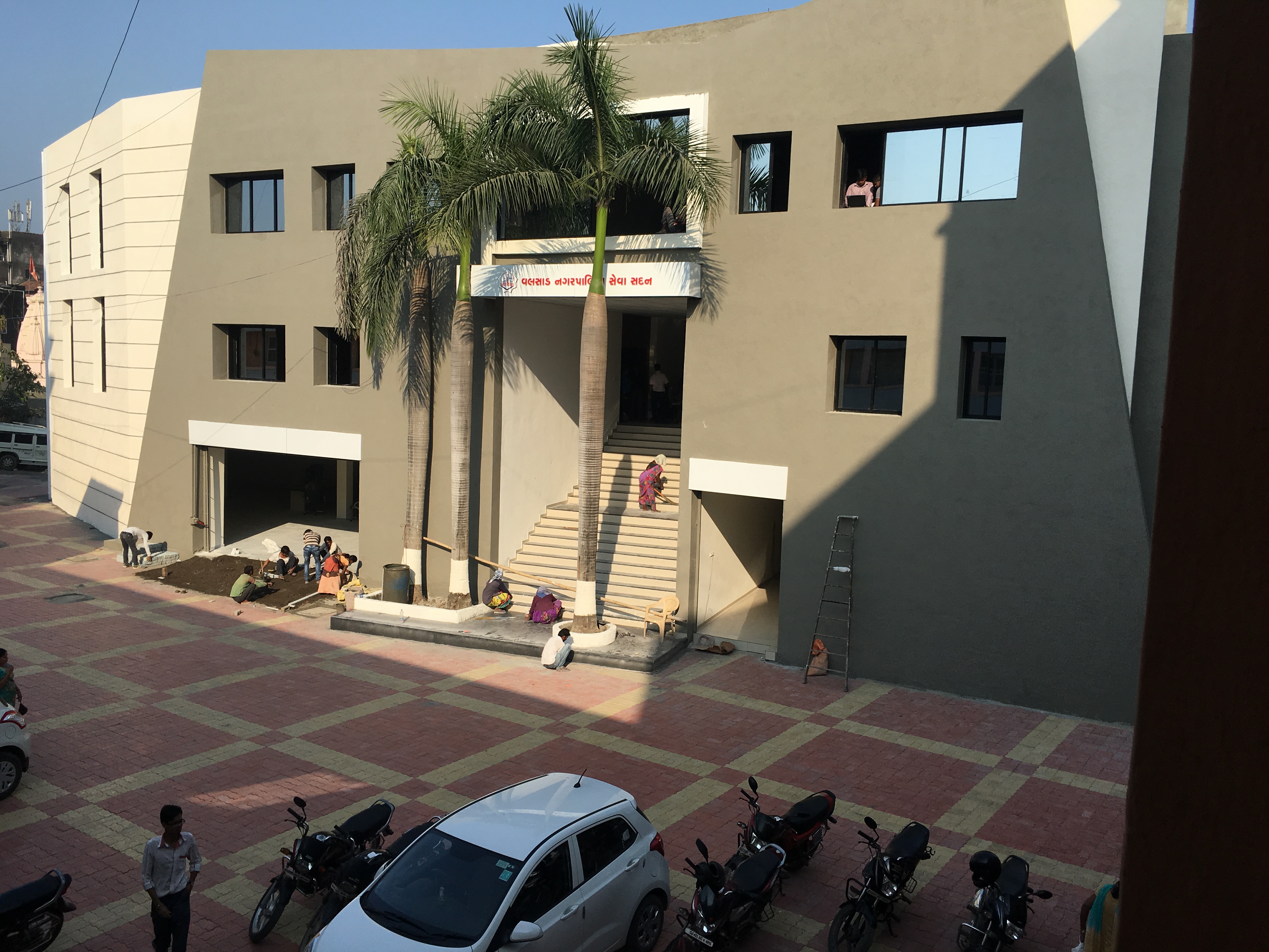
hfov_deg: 61.7
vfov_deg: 48.2
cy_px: 476
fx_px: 1063
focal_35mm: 29
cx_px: 634
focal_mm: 4.15
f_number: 2.2
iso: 25
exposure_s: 1/1508
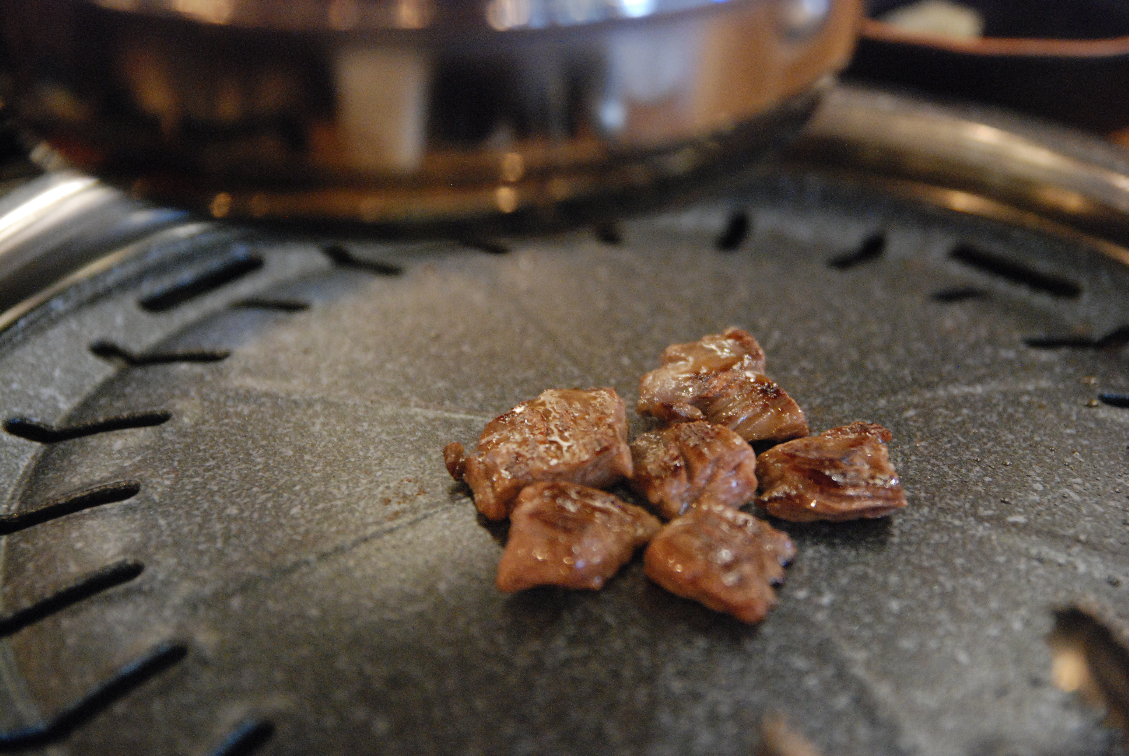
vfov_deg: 18.2
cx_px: 564
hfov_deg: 27.0
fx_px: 2355
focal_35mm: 75
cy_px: 378
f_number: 2.8
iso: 1600
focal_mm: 50
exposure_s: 1/40
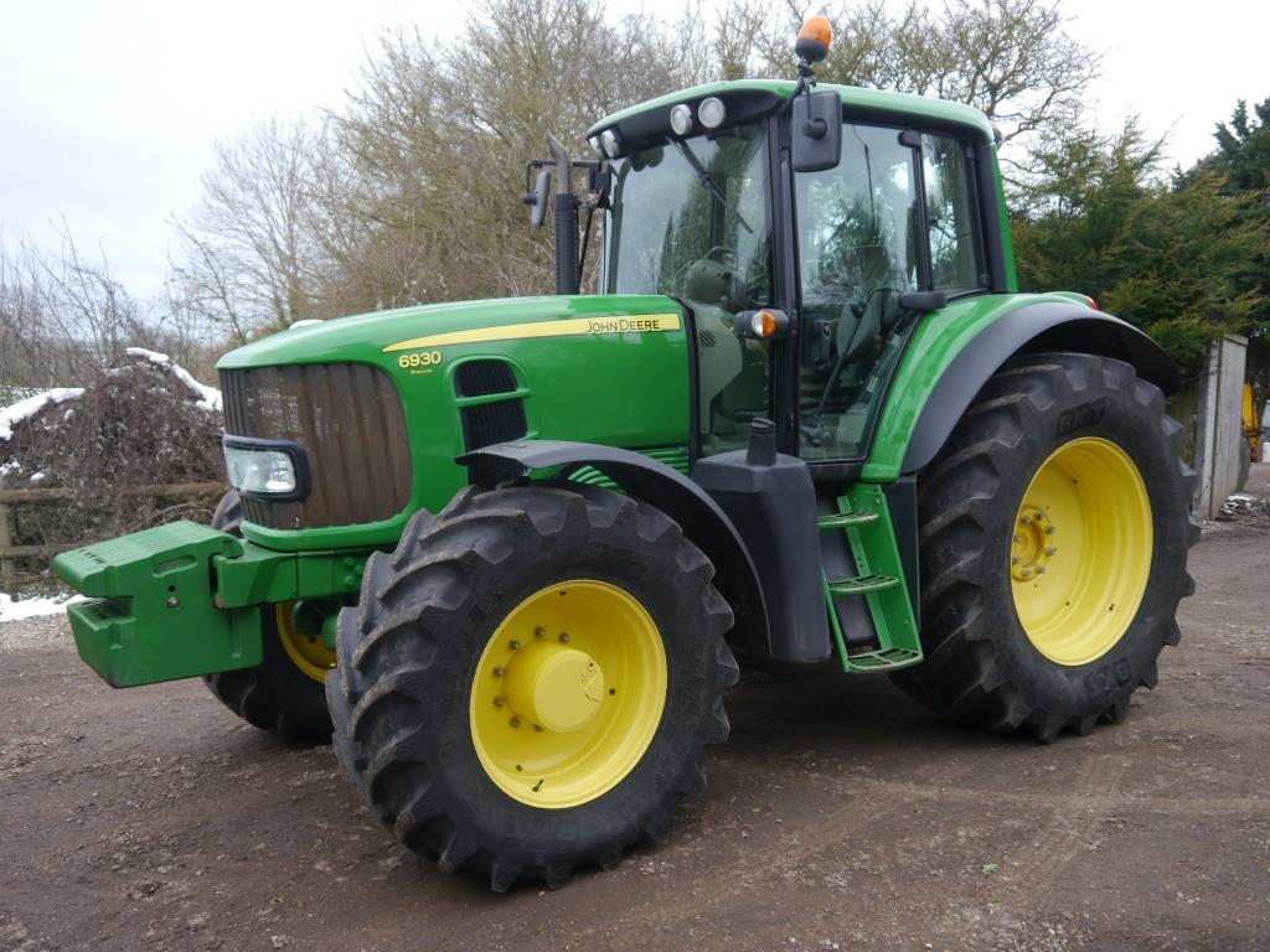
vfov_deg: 41.8
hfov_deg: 54.0
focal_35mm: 34
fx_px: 1247
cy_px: 476
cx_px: 635
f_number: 4
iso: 160
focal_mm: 17
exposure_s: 1/80
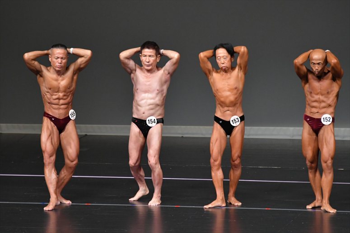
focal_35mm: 315
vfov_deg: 4.4
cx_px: 175
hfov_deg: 6.5
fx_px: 3061
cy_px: 116
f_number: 5.6
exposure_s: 1/400
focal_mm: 210
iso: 4000
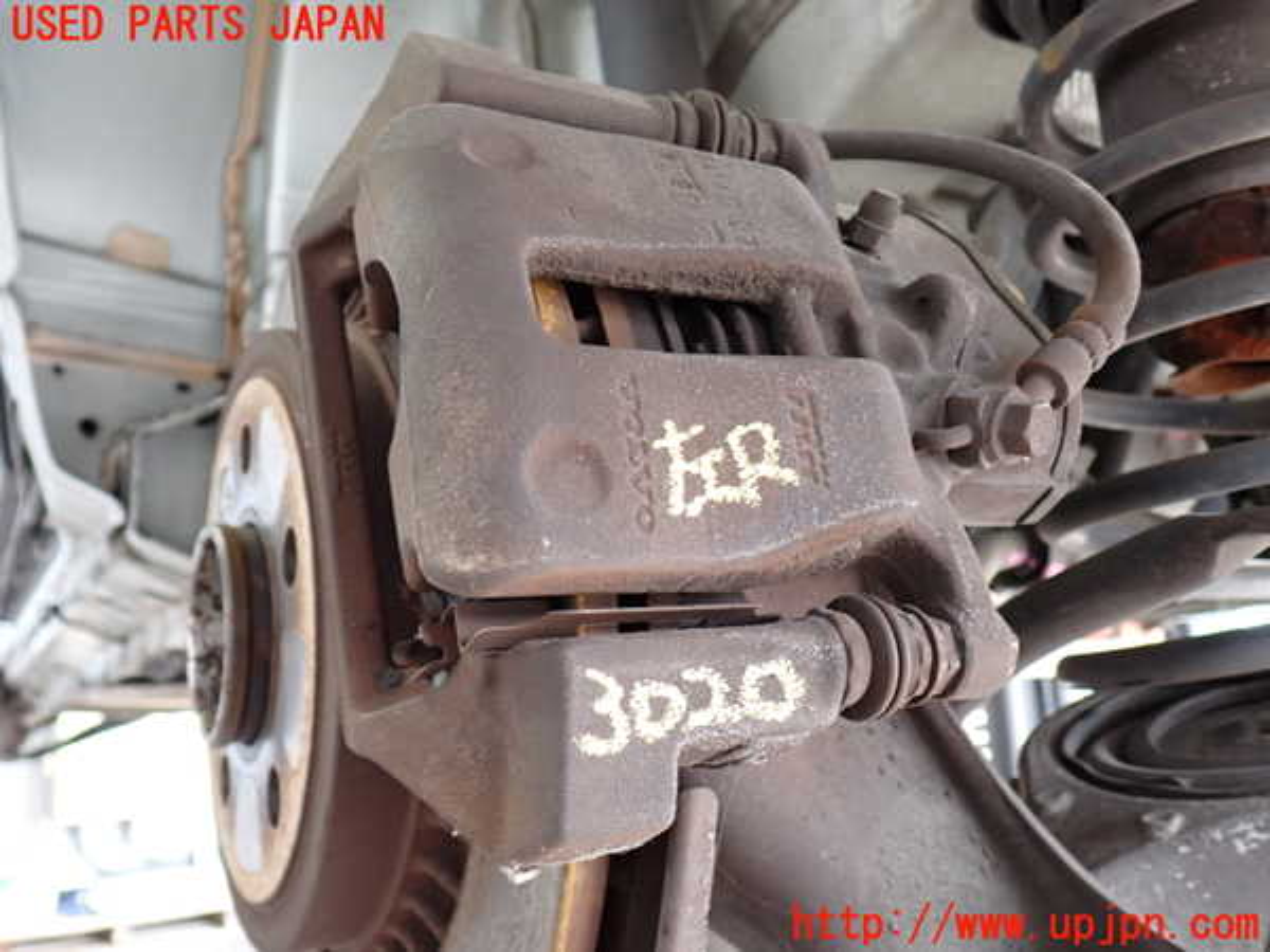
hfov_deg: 60.0
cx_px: 635
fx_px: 1101
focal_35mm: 30
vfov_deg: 46.8
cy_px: 476
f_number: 2.3
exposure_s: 1/30
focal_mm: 5.4
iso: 200
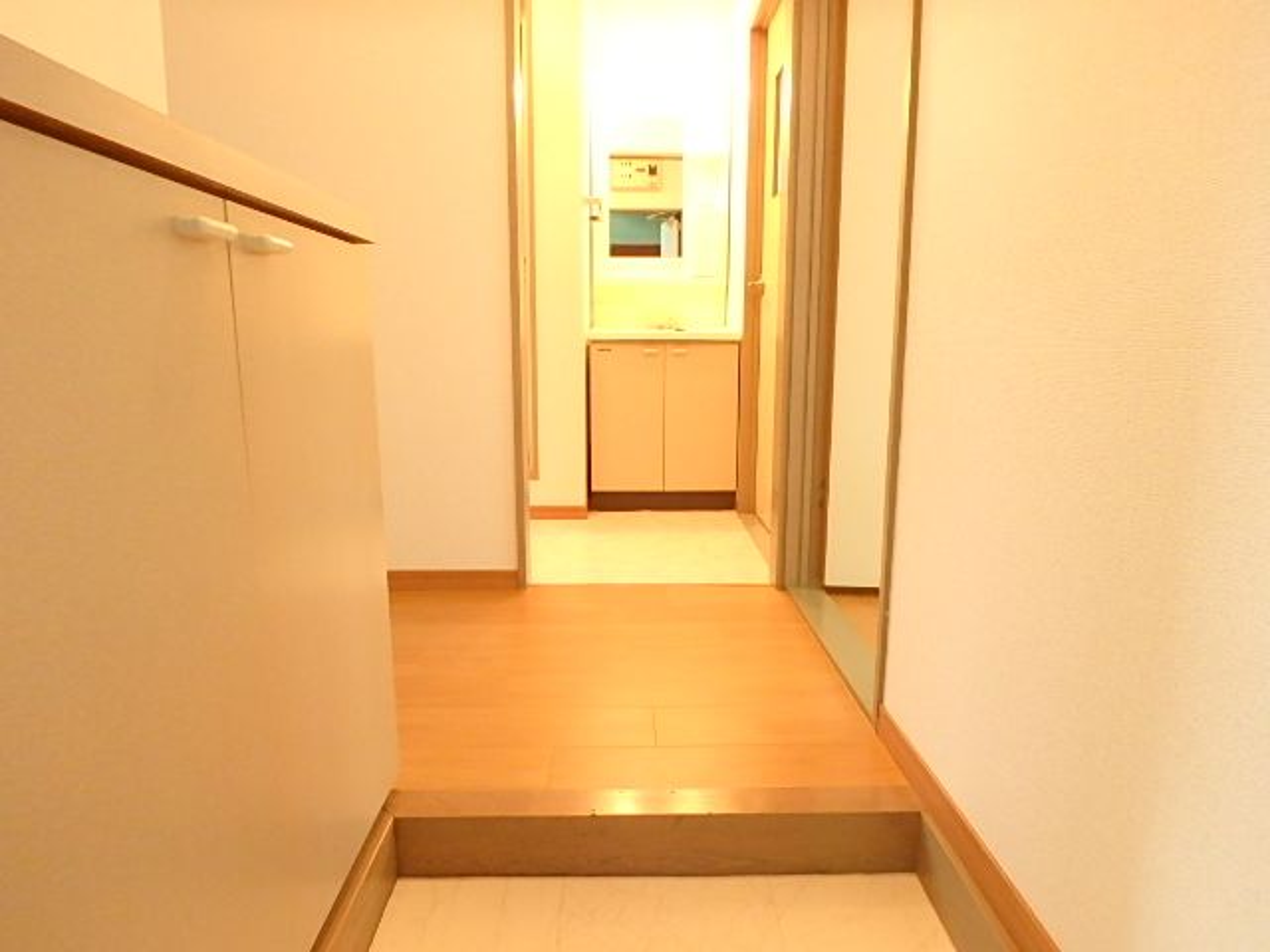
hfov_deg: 79.0
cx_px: 635
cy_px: 476
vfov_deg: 63.4
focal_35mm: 21
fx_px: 770
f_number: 3.5
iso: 800
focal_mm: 3.7
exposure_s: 1/15
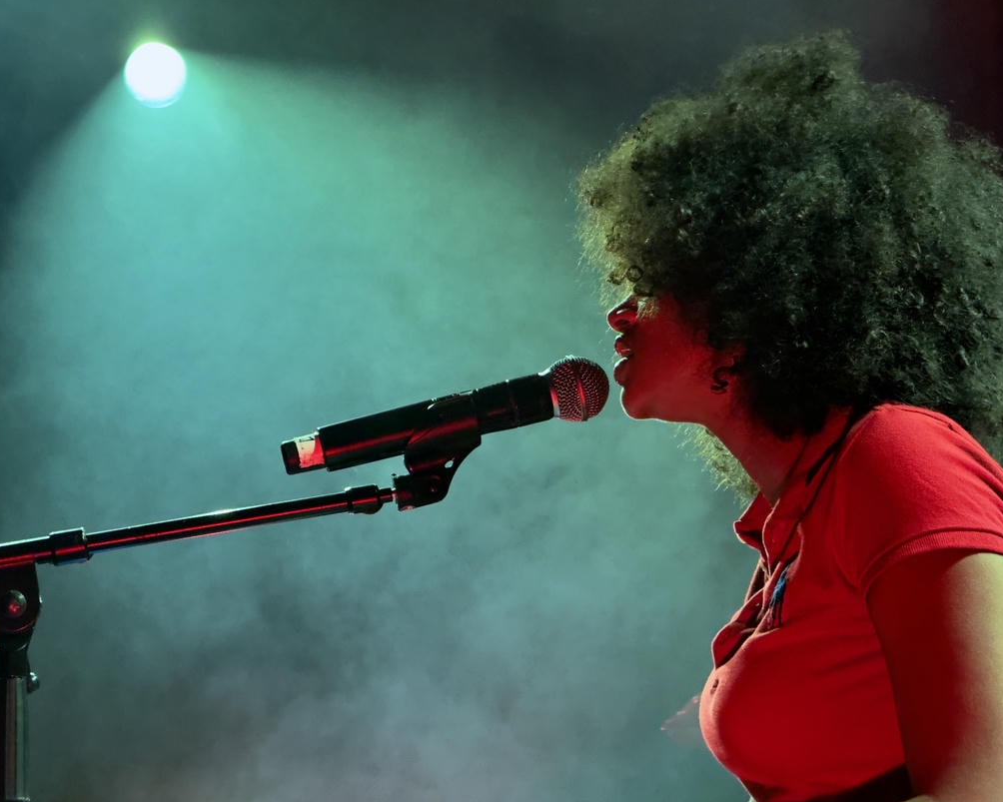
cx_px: 498
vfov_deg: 12.2
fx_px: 3740
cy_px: 401
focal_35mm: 126
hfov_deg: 15.3
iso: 500
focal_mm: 15.66
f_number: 2.8
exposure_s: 1/60
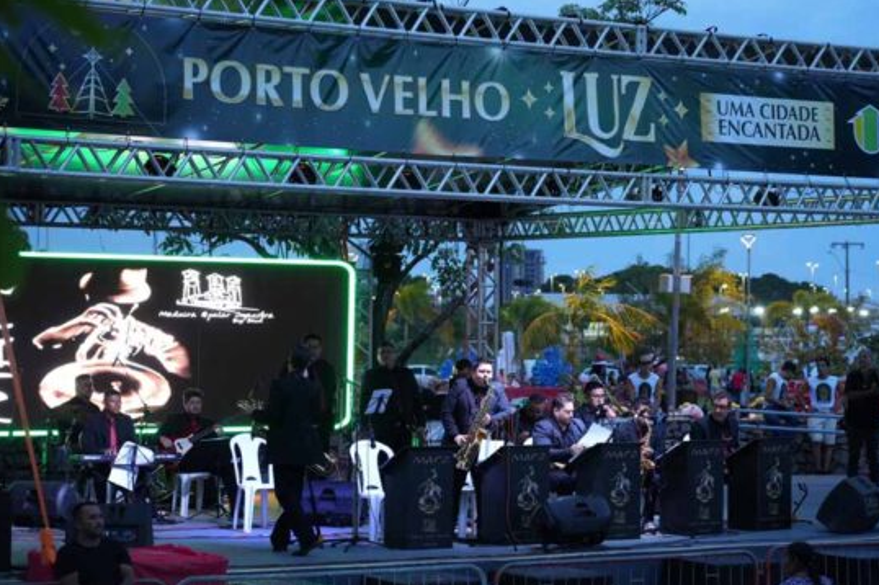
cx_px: 472
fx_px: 2342
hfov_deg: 21.2
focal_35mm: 96
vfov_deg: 14.2
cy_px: 268
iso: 4000
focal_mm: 86
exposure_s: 1/125
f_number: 4
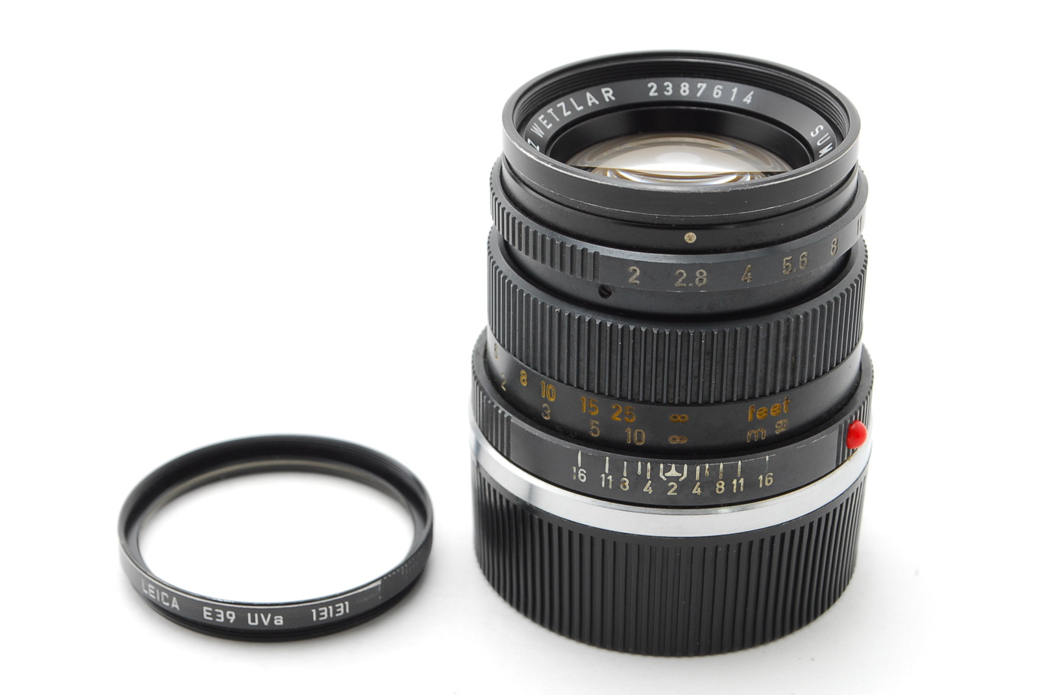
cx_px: 519
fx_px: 2382
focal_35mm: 82
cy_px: 348
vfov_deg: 16.6
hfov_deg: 24.6
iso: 320
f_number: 13
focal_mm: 55
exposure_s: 1/100
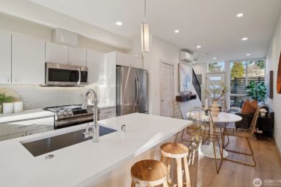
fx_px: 133
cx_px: 146
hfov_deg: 93.2
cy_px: 90
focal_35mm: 17
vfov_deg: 70.5
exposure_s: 1/80
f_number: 8
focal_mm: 16
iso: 1600
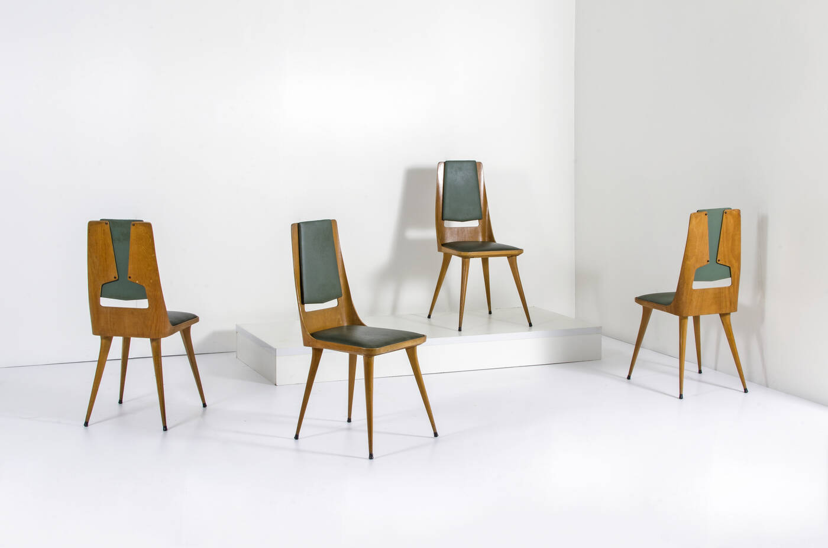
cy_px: 274
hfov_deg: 37.9
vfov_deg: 25.6
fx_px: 1205
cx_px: 414
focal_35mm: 52
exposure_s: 1/160
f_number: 16
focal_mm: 35
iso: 100
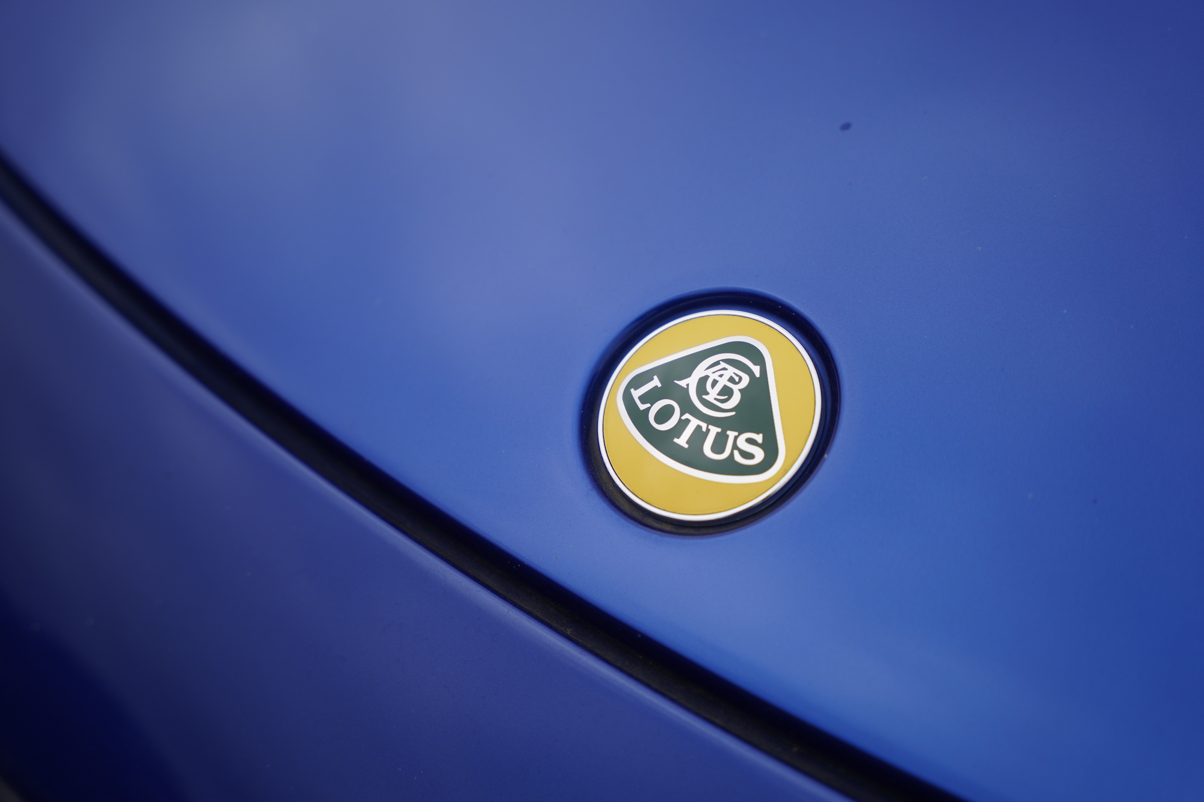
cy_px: 401
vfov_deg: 19.5
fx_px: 2341
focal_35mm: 70
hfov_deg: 28.8
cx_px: 602
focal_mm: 70
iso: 100
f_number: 2.8
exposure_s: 1/250
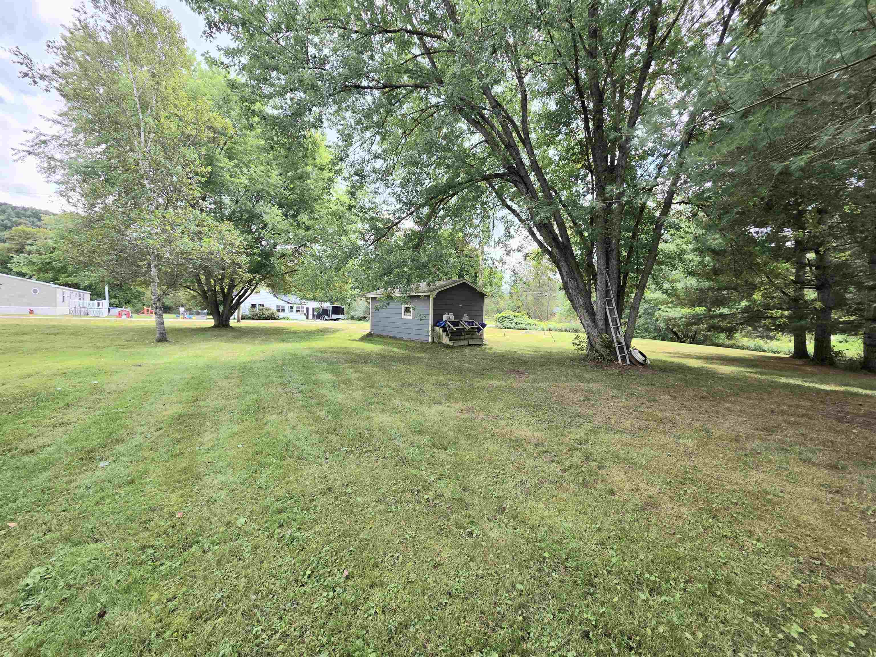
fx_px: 329
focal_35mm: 13
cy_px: 328
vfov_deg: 89.9
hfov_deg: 106.2
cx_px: 438
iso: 40
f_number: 1.9
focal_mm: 2.2
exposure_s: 1/588
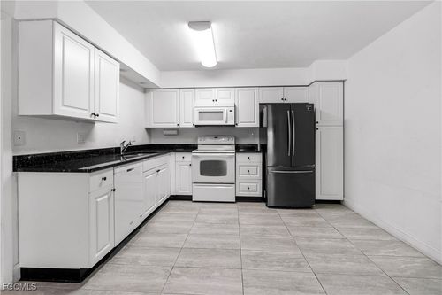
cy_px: 148
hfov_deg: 96.8
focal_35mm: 16
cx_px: 221
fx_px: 196
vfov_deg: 73.7
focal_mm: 16
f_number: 4
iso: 800
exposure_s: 1/160
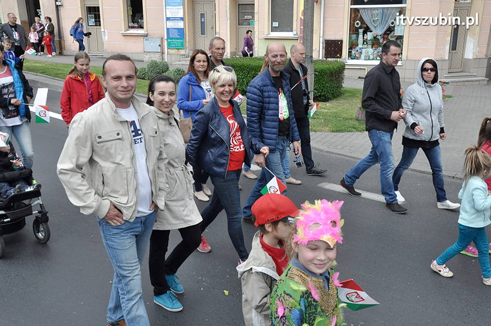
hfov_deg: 51.3
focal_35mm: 38
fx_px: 511
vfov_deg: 35.4
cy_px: 163
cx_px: 246
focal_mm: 25
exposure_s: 1/800
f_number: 11
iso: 1250
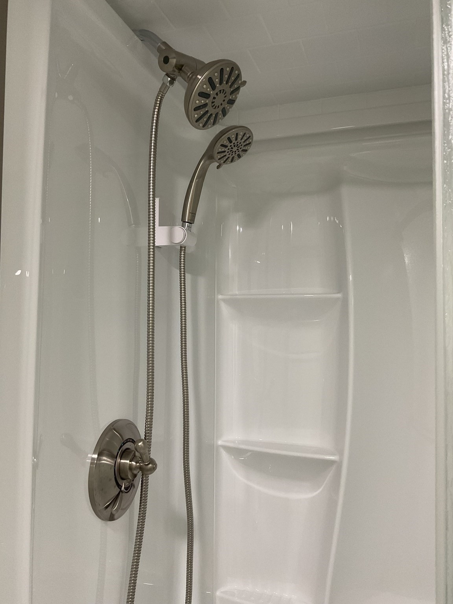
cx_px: 226
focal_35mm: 29
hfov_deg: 48.2
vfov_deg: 61.7
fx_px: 506
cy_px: 302
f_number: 1.8
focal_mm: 3
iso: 80
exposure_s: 1/60
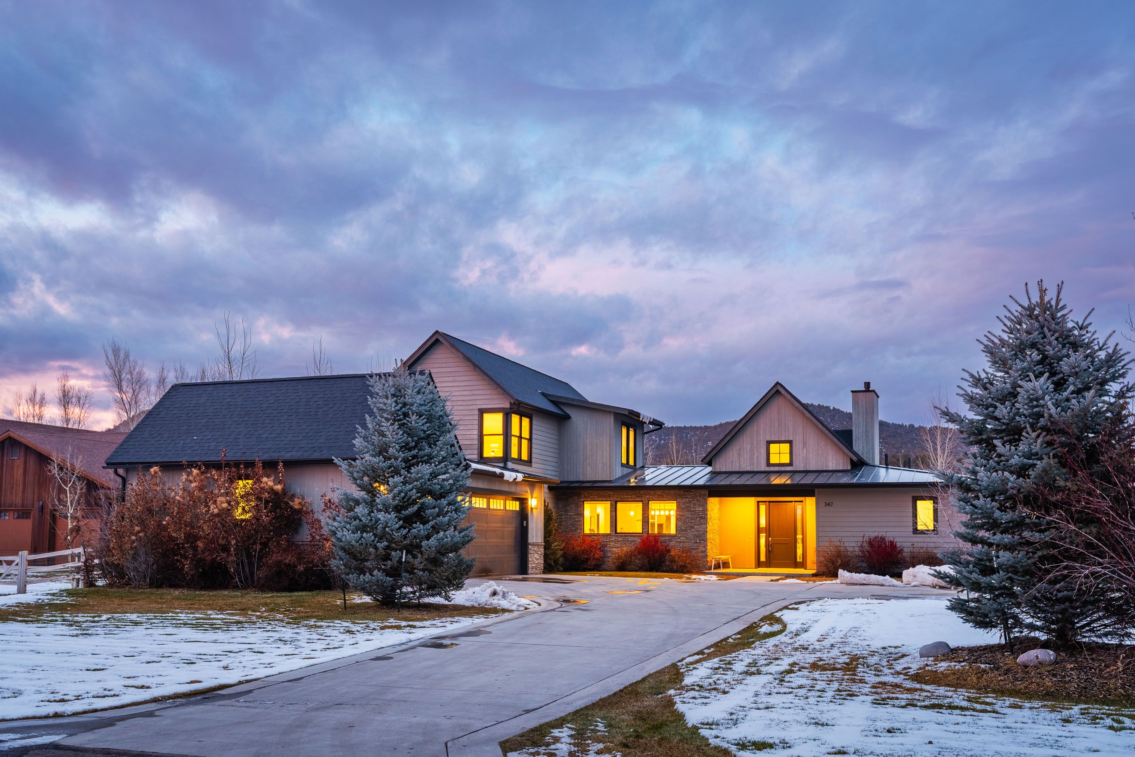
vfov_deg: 41.1
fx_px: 1009
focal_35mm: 32
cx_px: 568
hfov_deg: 58.7
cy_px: 378
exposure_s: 1/20
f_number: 5.6
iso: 400
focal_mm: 32
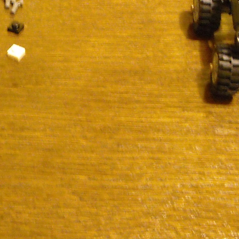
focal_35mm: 104
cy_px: 47
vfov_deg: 16.6
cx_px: 39
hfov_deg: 16.6
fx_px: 812
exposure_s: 1/8
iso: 455
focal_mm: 5.7
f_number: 2.8
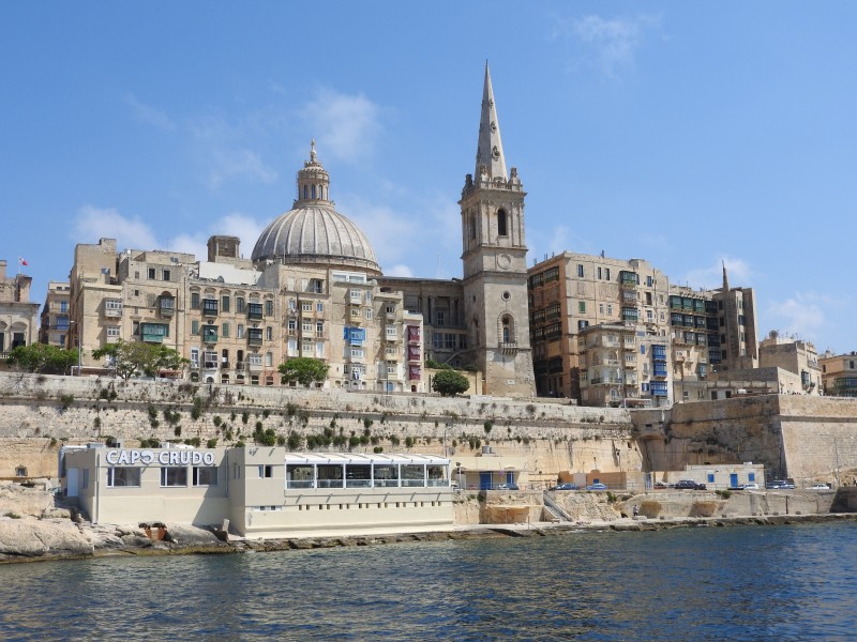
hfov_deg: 42.1
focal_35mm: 45
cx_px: 428
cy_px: 321
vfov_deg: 32.2
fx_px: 1114
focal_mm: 8.1
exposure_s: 1/1600
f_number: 4
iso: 100
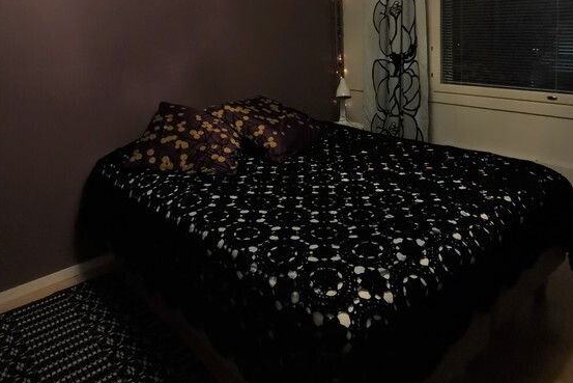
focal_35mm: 26
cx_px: 287
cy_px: 64
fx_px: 414
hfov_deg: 69.4
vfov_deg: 46.4
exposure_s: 1/25
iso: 400
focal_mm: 2.23
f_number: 2.2
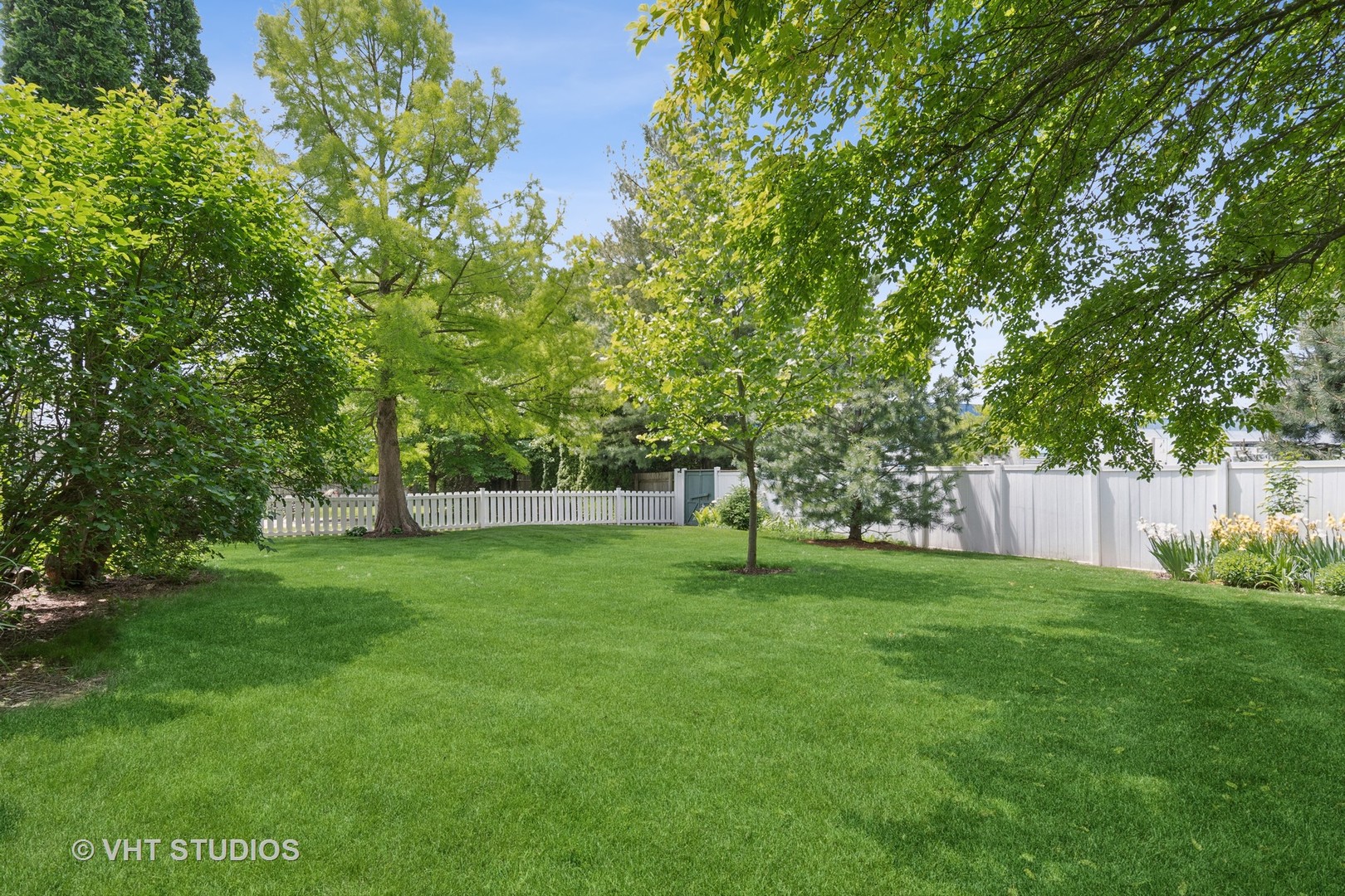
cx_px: 672
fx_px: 672
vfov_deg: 67.4
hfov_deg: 90.0
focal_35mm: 18
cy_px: 448
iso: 200
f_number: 8
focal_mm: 12
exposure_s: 1/100
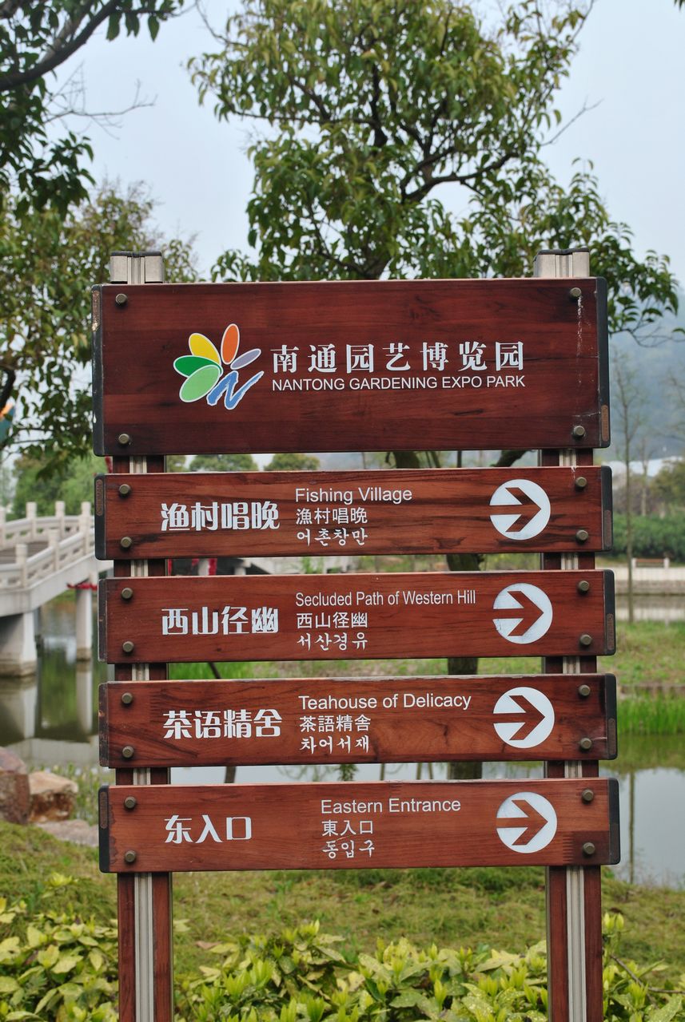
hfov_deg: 22.7
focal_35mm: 60
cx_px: 342
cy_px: 511
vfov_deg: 33.4
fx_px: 1707
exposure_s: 1/200
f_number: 10
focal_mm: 40
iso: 200
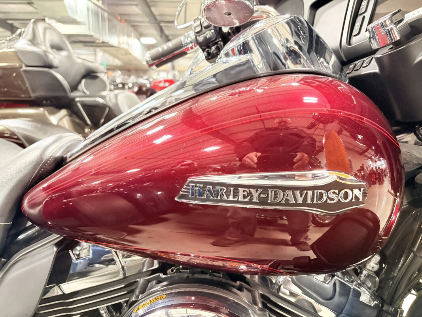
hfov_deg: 67.3
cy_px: 158
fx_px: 317
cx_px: 211
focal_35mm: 26
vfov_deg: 53.1
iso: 640
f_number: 1.6
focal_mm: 5.96
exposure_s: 1/38
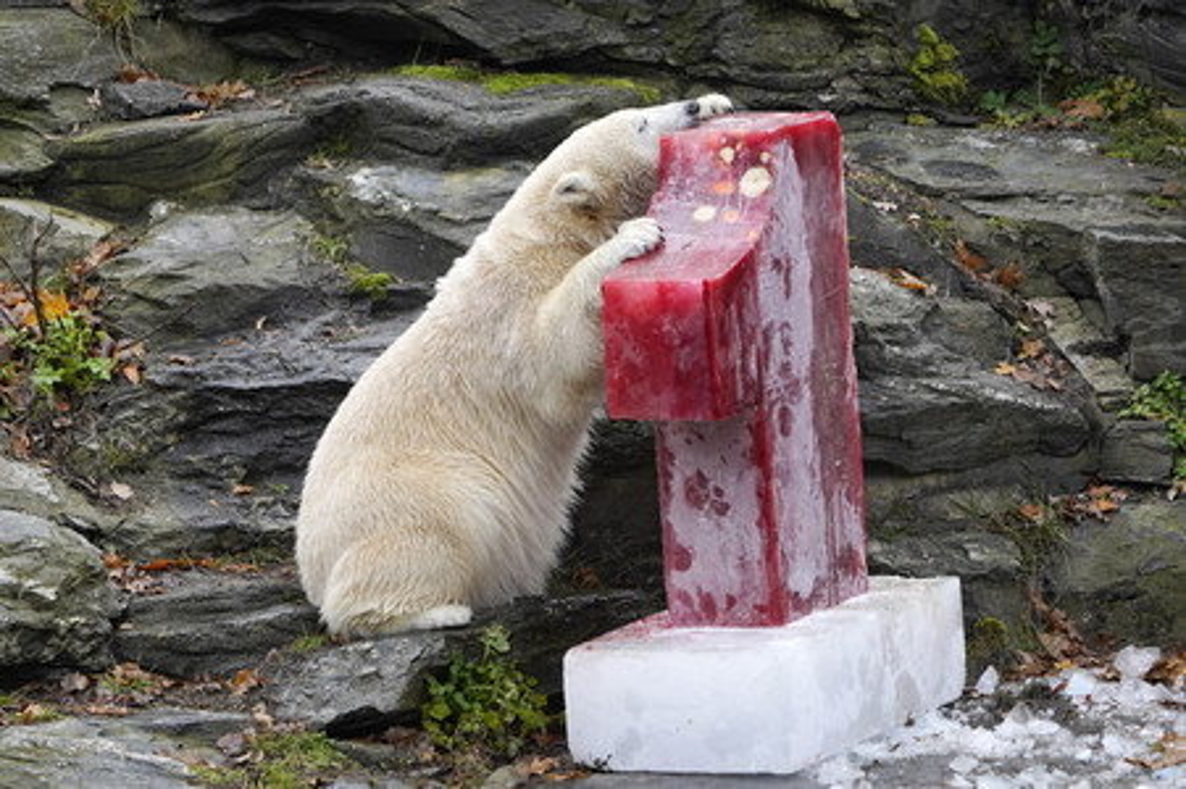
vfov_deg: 6.9
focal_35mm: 200
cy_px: 394
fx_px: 6584
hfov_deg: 10.3
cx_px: 593
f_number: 7.1
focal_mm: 200
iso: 1600
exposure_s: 1/500
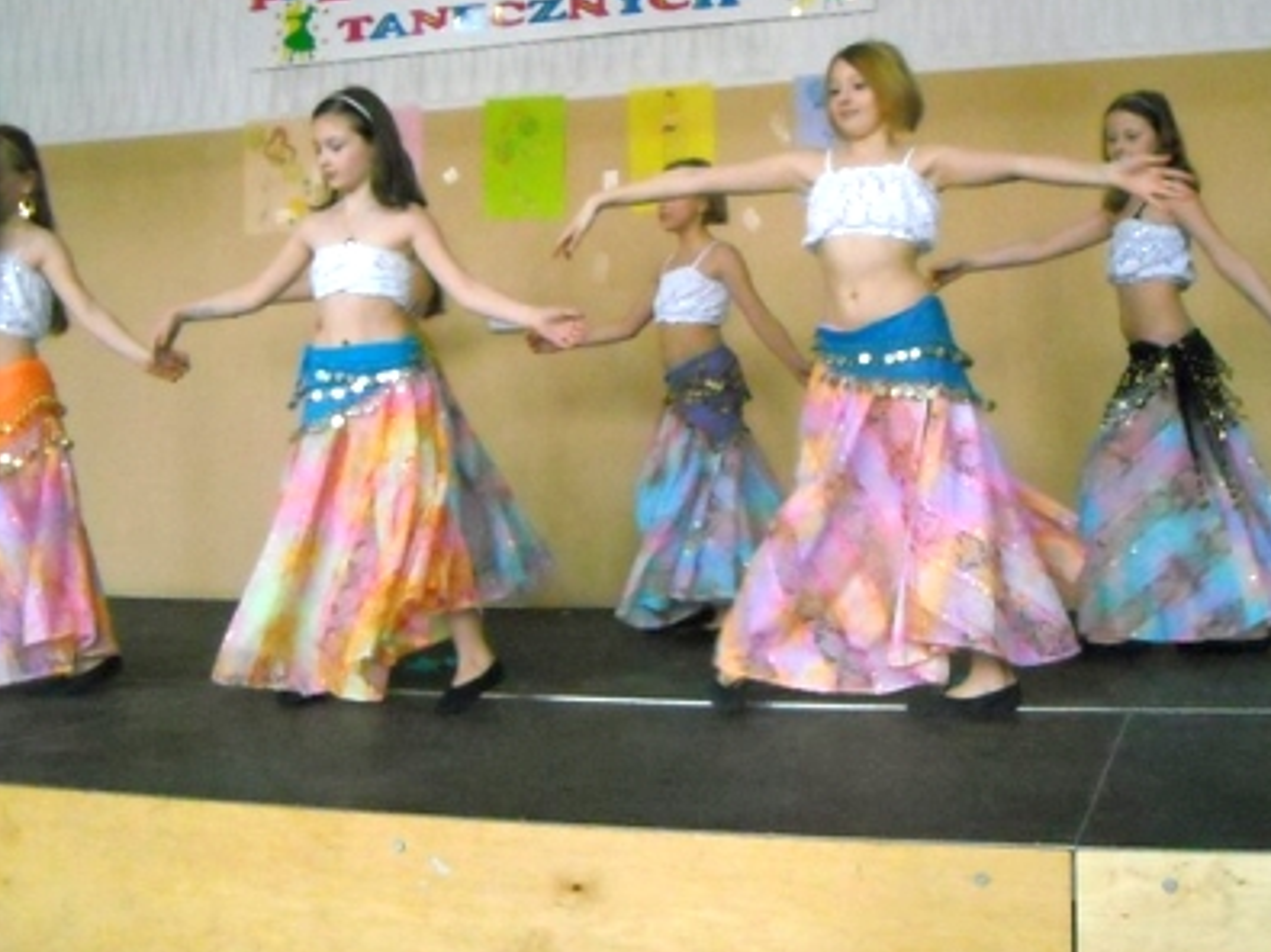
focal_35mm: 47
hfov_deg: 40.4
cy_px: 333
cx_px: 689
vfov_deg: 30.7
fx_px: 1725
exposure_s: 1/135
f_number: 2.8
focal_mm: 5.7
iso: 800
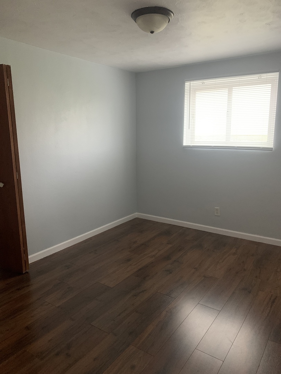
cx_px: 140
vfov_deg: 67.3
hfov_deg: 53.1
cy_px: 187
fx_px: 281
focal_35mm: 26
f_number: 1.8
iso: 400
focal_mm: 4.25
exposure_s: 1/32
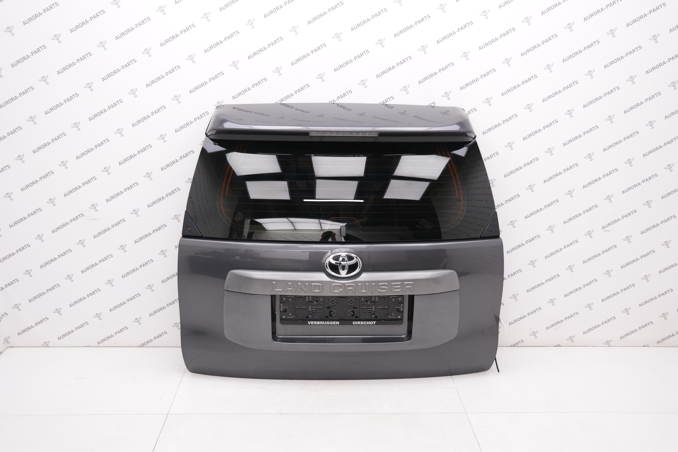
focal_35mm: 33
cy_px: 226
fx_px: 621
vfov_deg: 40.0
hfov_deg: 57.2
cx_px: 339
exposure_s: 1/60
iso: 200
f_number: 4
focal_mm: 22
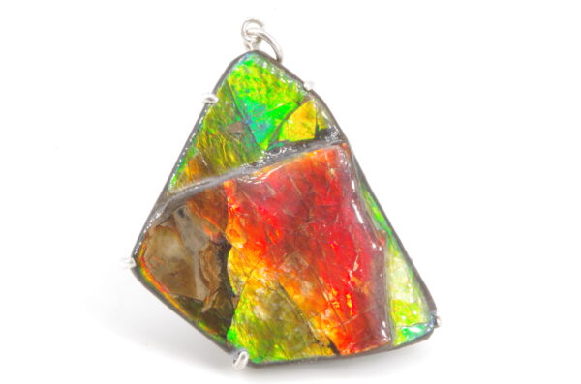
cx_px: 290
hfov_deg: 24.8
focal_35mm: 82
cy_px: 192
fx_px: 1320
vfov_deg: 16.6
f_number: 6.3
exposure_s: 1
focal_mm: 55
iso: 100
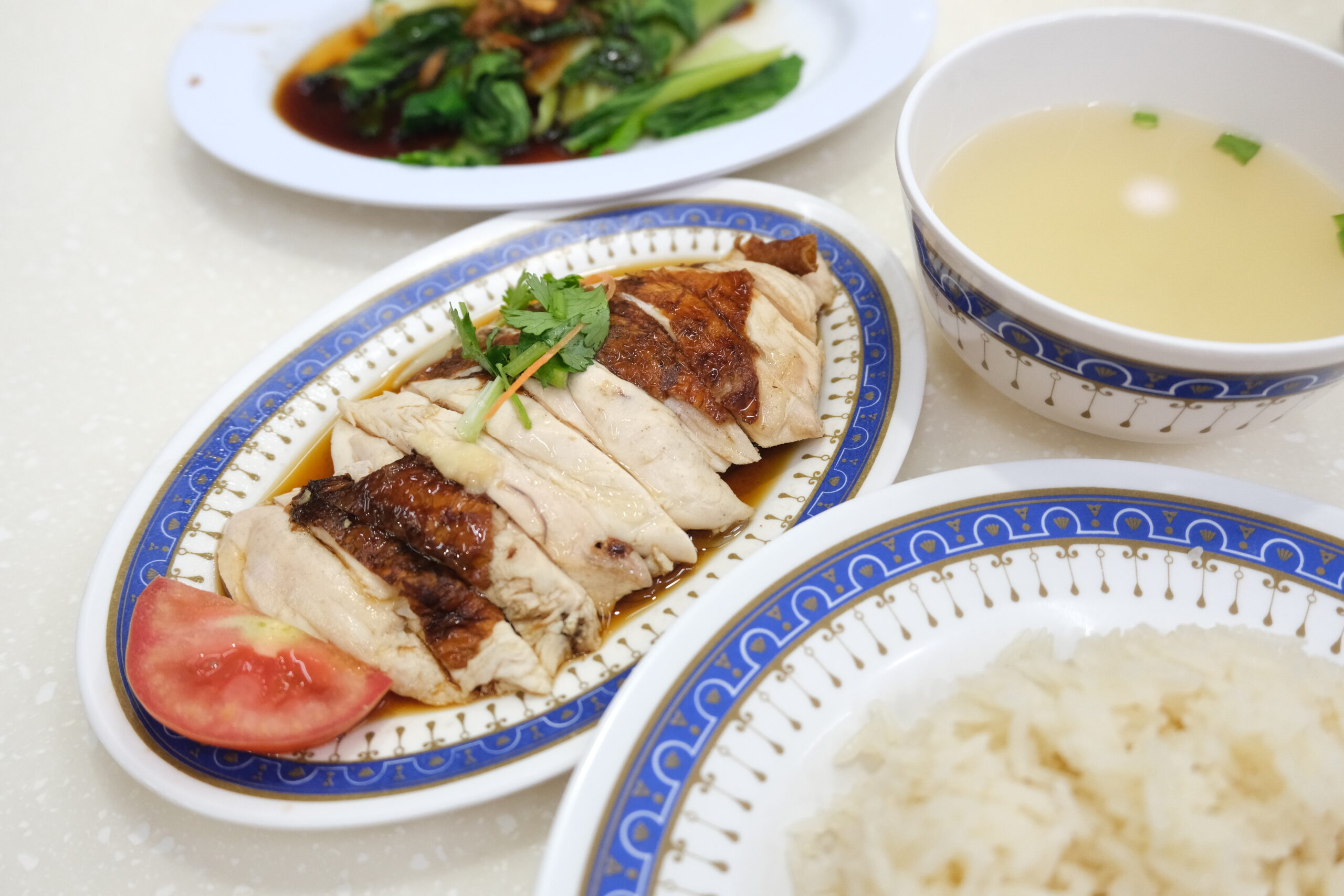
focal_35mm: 29
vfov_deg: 45.0
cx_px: 672
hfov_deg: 63.7
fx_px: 1083
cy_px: 448
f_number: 3.1
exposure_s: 1/100
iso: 2000
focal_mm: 19.6
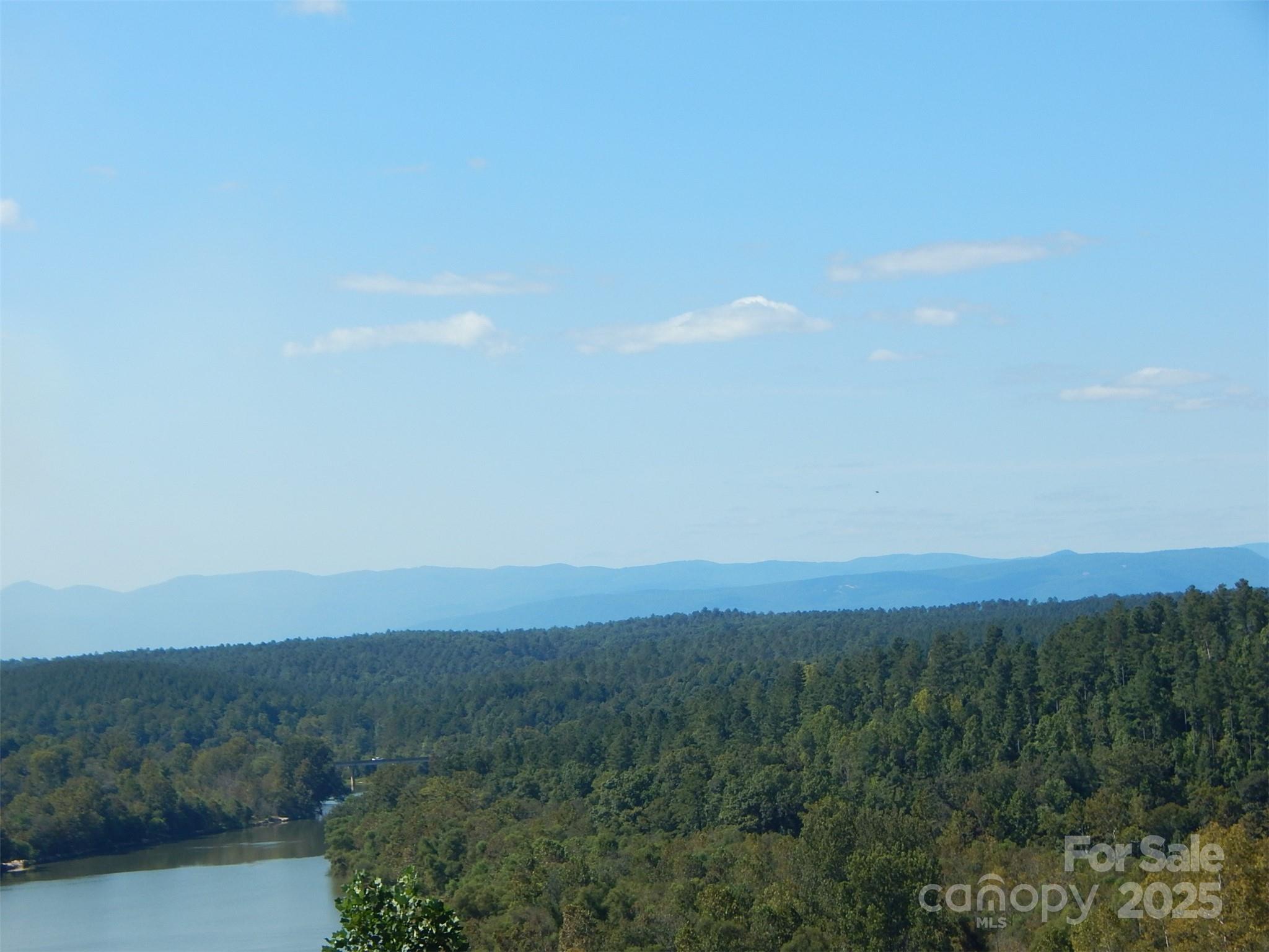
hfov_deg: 21.1
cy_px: 476
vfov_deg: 15.9
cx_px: 634
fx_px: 3409
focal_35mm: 93
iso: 125
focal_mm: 16.6
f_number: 4.4
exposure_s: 1/800
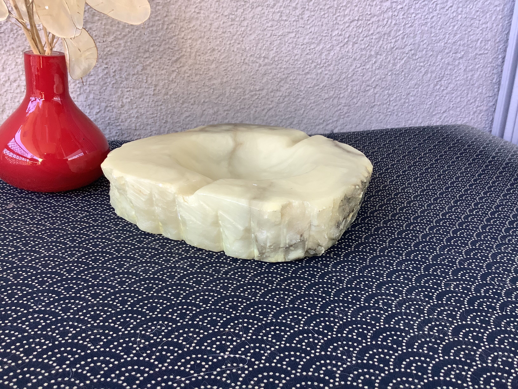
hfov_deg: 58.4
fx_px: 464
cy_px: 194
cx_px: 259
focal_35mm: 31
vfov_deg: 45.4
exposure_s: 1/50
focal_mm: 3.3
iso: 64
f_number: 2.4
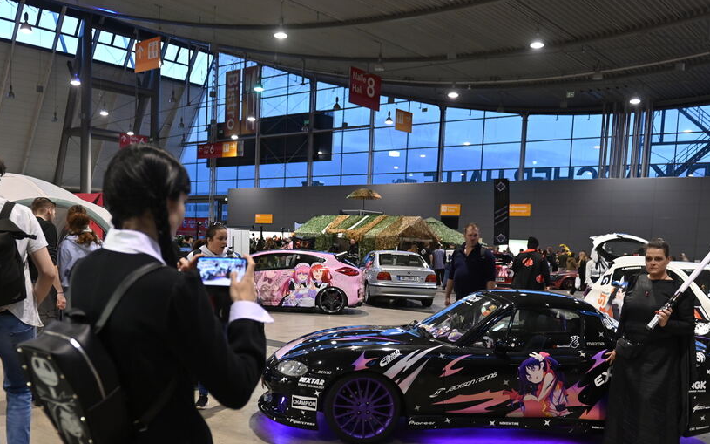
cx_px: 323
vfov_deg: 34.6
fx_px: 696
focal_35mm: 36
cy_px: 332
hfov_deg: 53.9
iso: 1250
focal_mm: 24
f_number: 2.8
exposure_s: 1/60
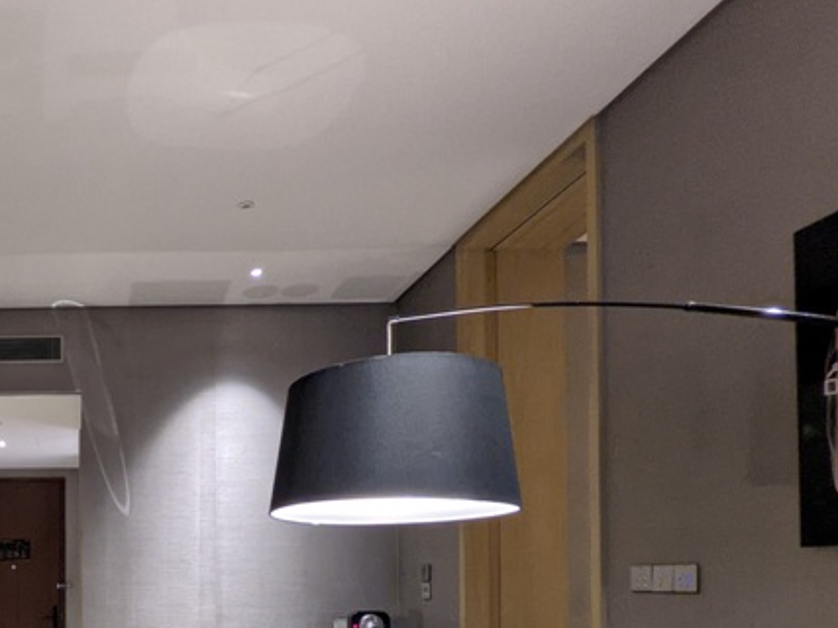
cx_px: 55
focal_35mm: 30
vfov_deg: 42.8
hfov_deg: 51.5
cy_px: 565
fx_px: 726
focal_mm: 2.22
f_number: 2.2
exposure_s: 1/24
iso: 595
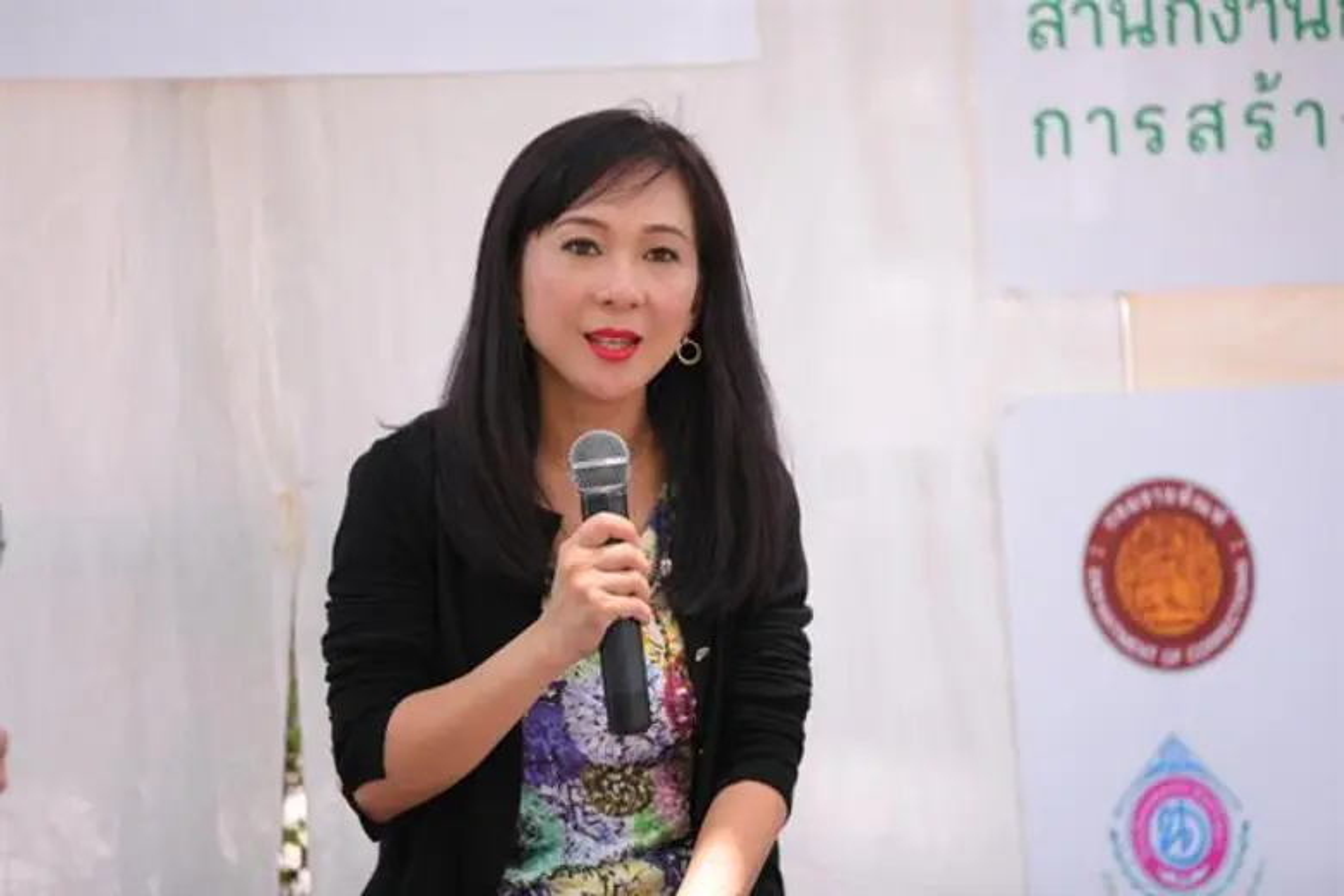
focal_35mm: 185
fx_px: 6906
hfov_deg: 11.1
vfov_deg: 7.4
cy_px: 448
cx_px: 672
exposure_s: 1/200
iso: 250
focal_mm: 185
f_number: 2.8
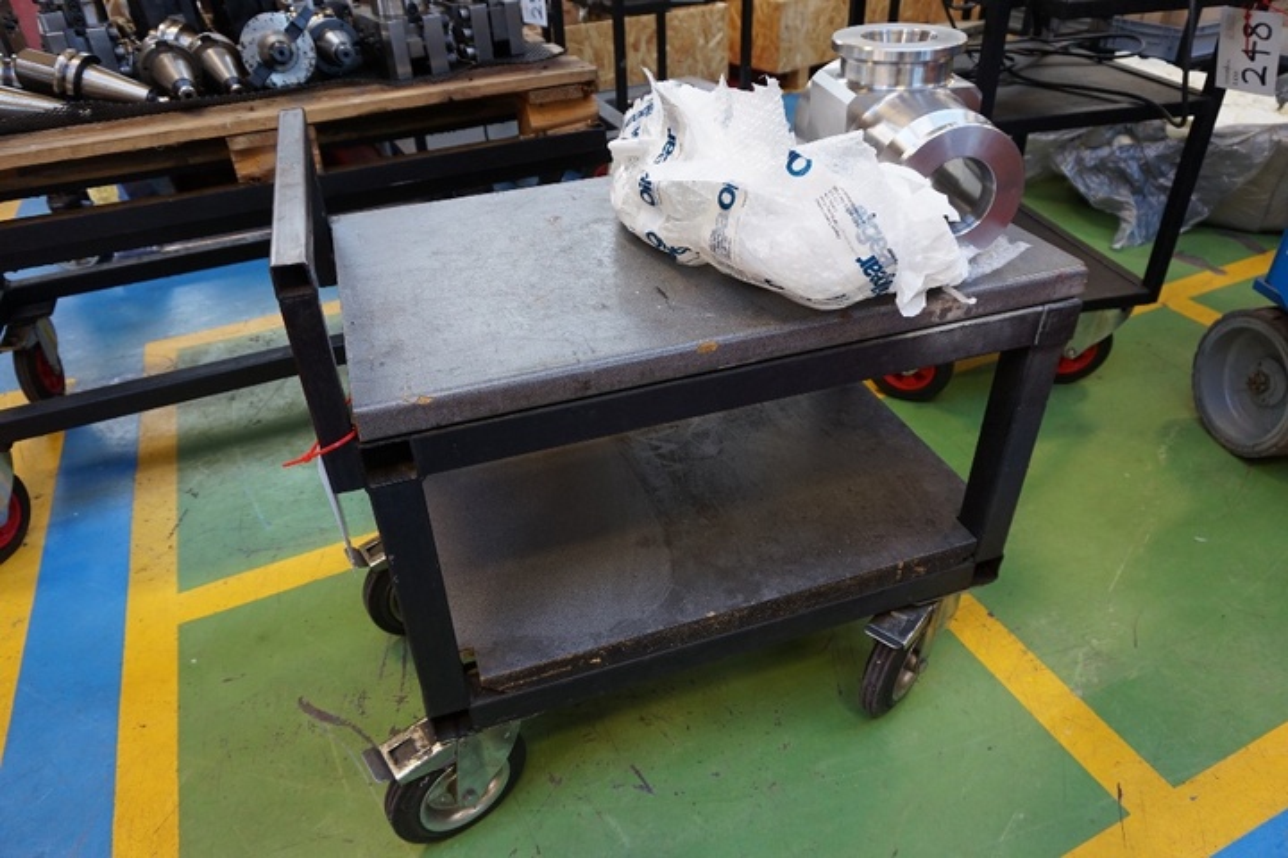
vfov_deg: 53.1
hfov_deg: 73.7
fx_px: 859
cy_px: 429
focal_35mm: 24
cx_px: 644
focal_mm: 16
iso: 1000
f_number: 4
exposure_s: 1/160
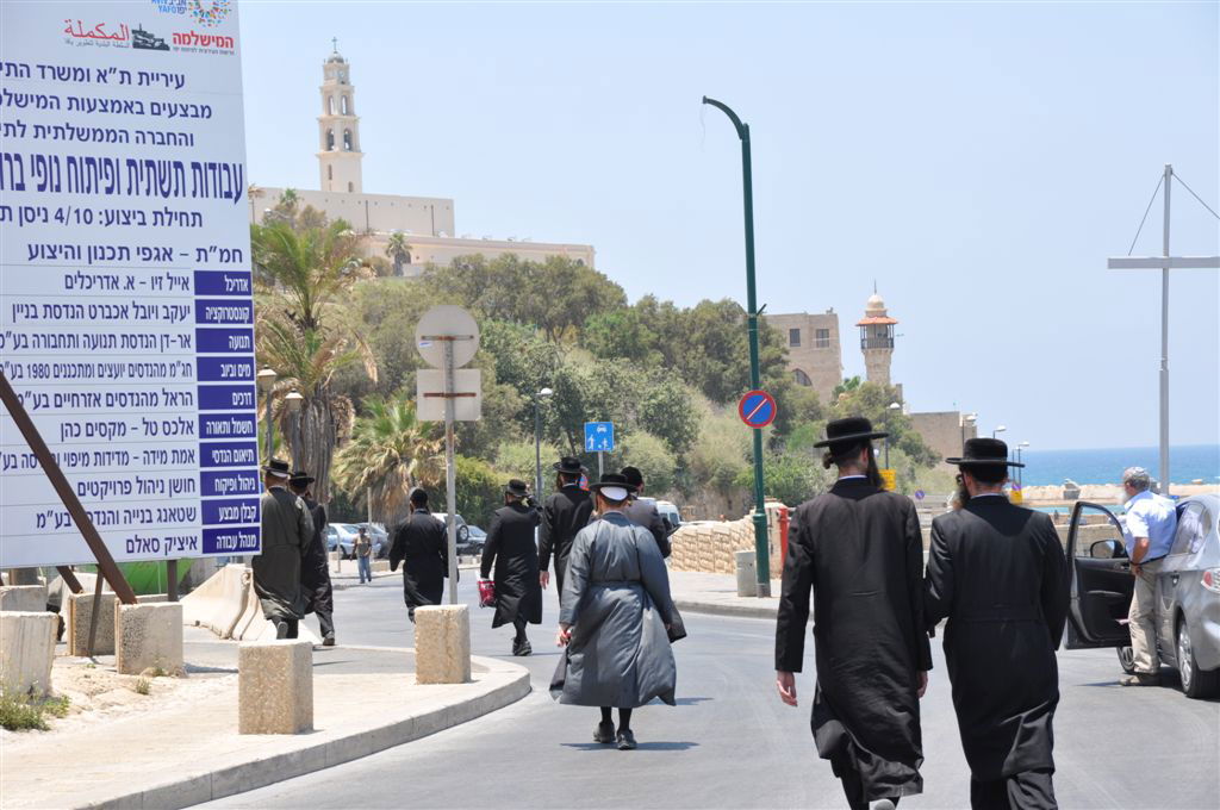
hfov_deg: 22.6
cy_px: 405
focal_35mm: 90
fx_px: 3046
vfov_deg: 15.1
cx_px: 610
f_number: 9
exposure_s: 1/320
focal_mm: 60
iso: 200
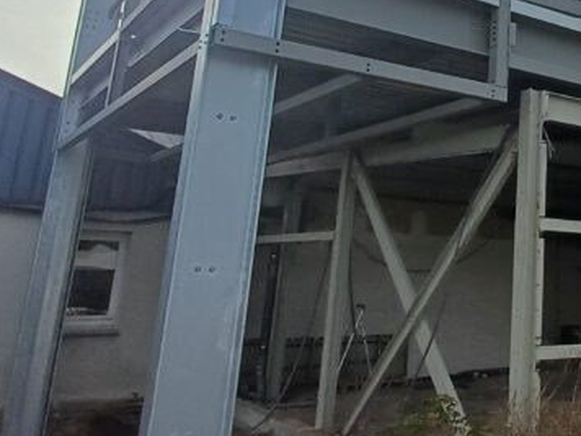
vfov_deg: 30.4
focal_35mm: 46
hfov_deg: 37.1
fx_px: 772
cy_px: 59
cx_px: 576
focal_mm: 1.64
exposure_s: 1/2433
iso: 40
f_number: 2.2
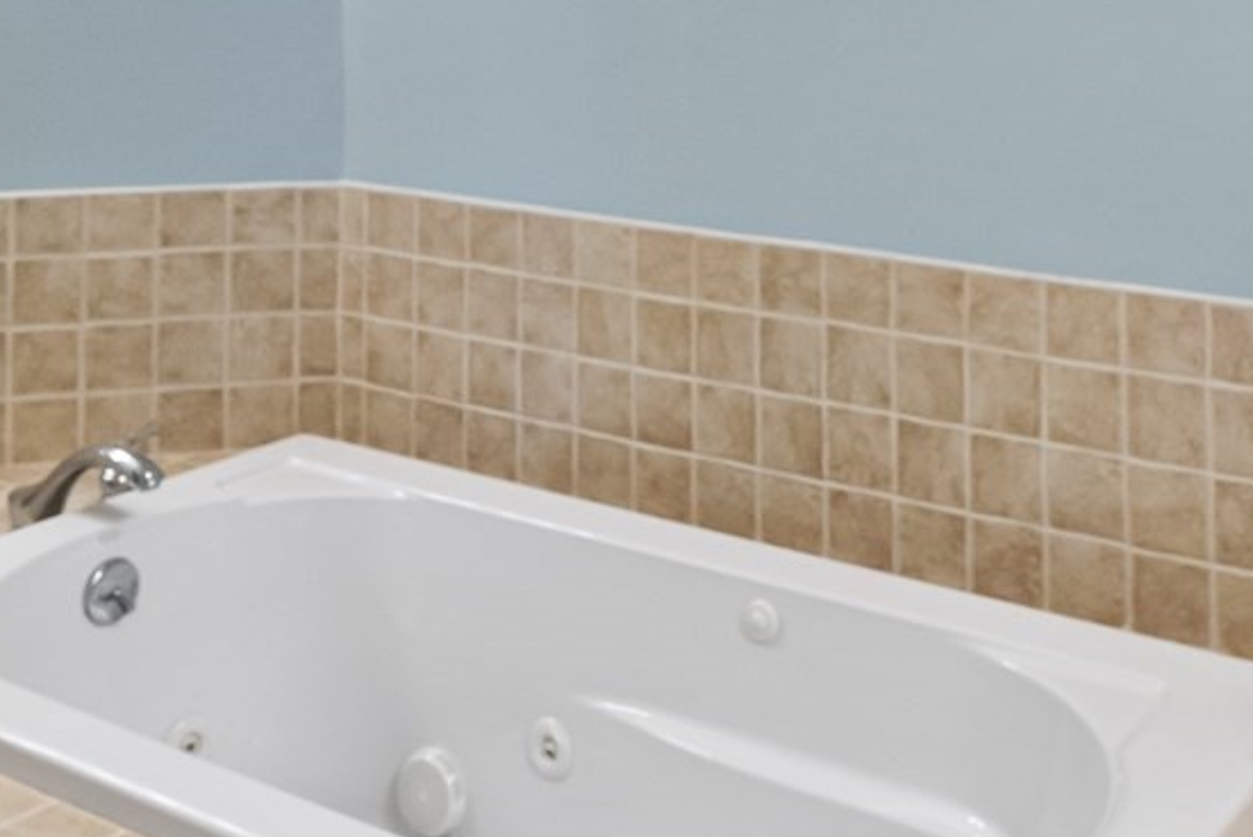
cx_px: 812
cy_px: -132
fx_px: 1811
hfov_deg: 37.8
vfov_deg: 24.0
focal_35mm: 52
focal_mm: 14
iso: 1000
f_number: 6.3
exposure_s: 1/50
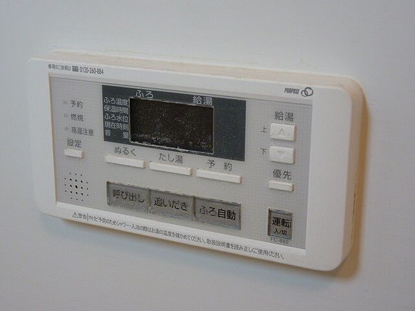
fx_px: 755
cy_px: 156
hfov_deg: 30.7
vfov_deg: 23.3
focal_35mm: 63
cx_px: 208
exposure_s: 1/30
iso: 320
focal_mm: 11.1
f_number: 3.4
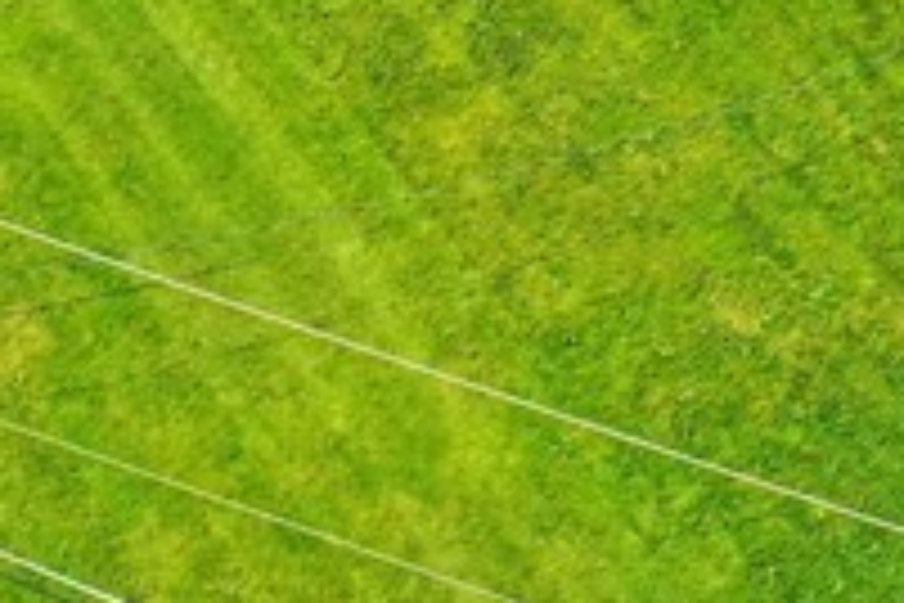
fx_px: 3791
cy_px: -572
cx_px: 1138
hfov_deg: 13.2
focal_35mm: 151
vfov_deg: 8.6
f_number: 4
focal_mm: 10.26
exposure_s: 1/120
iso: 100
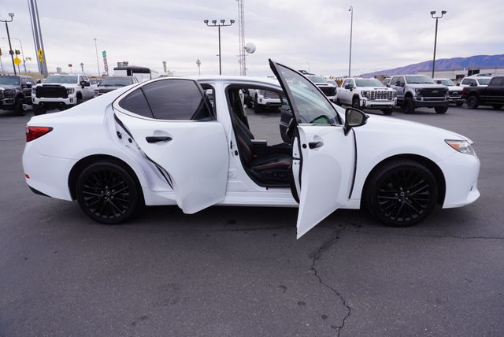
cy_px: 168
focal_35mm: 24
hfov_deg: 73.7
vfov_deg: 53.2
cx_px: 252
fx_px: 336
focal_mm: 16
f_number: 8
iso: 100
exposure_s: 1/125
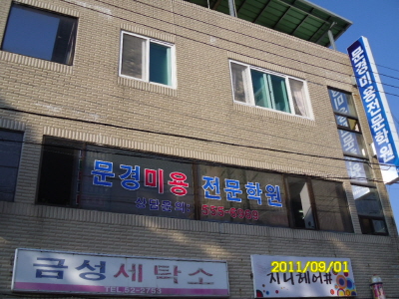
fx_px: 438
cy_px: 150
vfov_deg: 37.7
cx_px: 200
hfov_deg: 49.0
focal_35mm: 38
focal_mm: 6.81
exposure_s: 1/724
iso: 80
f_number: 3.5
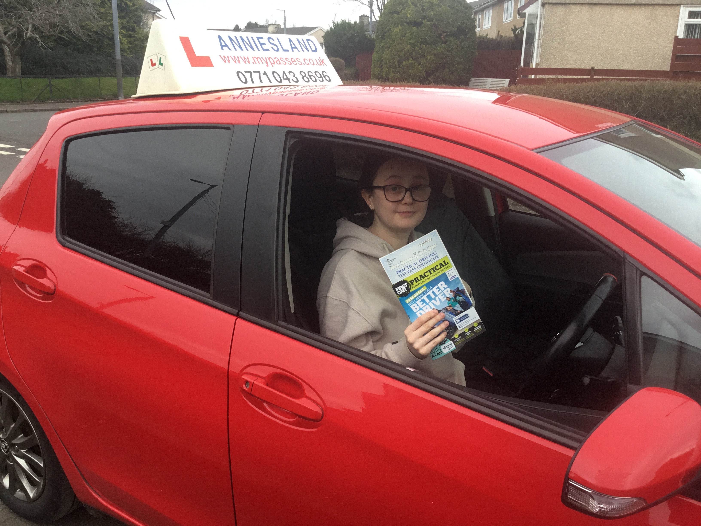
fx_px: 628
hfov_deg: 58.4
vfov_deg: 45.4
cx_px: 350
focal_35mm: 31
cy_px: 263
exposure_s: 1/114
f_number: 2.4
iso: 25
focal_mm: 3.3
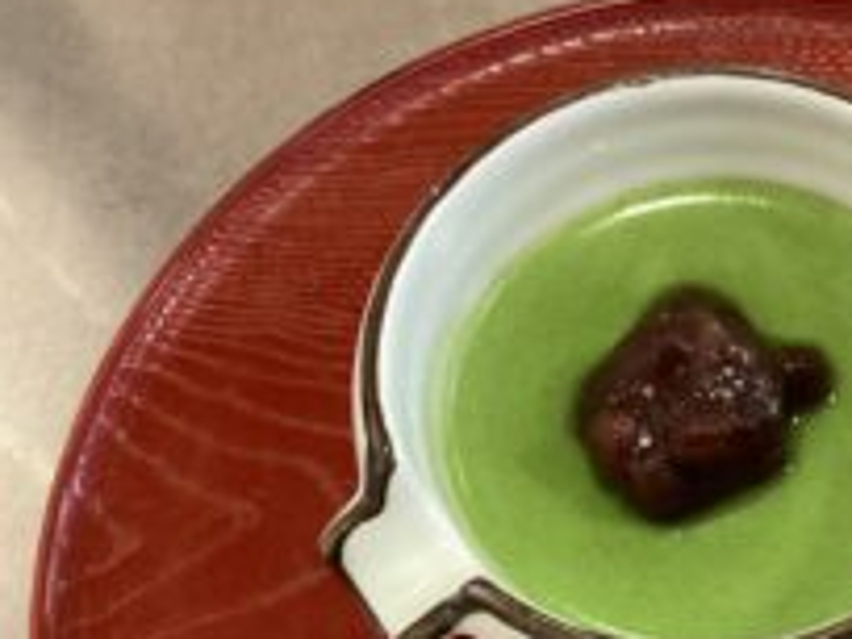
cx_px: 762
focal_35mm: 57
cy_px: 532
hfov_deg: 32.2
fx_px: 1403
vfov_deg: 25.1
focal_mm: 3.3
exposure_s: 1/40
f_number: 2.4
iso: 320
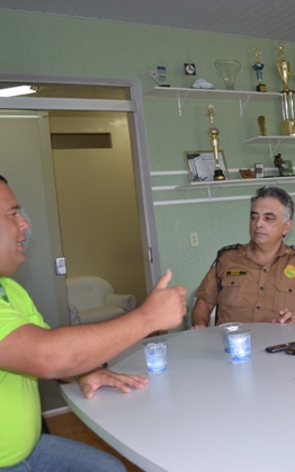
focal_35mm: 42
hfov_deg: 29.9
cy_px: 238
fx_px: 540
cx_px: 233
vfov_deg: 47.2
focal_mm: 18
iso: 100
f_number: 3.5
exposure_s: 1/80
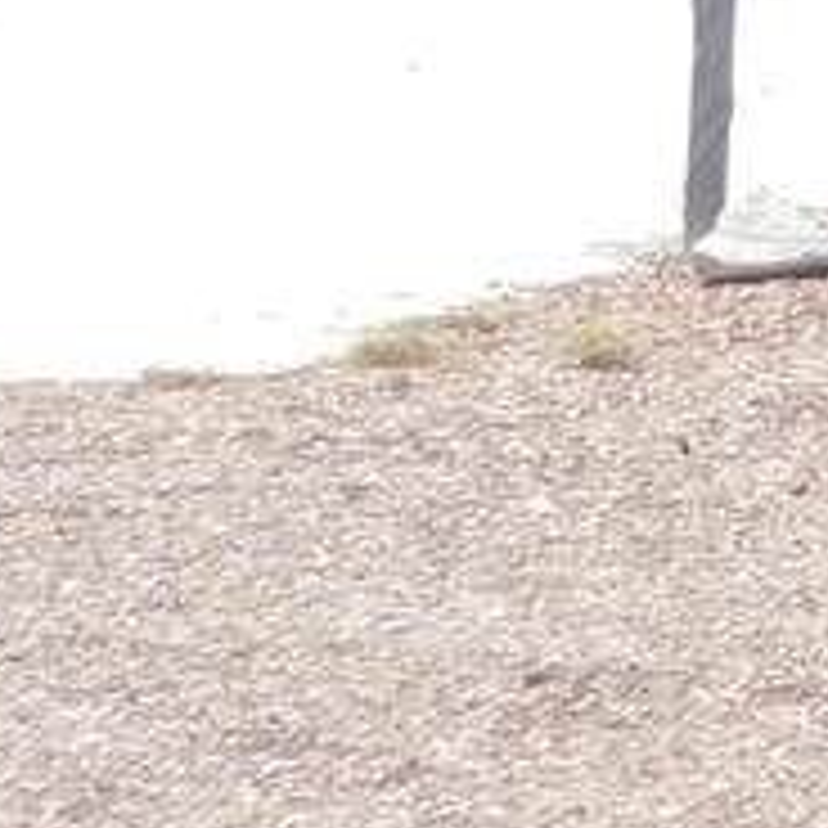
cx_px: 2596
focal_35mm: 492
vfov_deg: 3.5
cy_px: -900
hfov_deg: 3.5
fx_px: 13314
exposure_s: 1/400
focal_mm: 14.2
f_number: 4.4
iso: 125
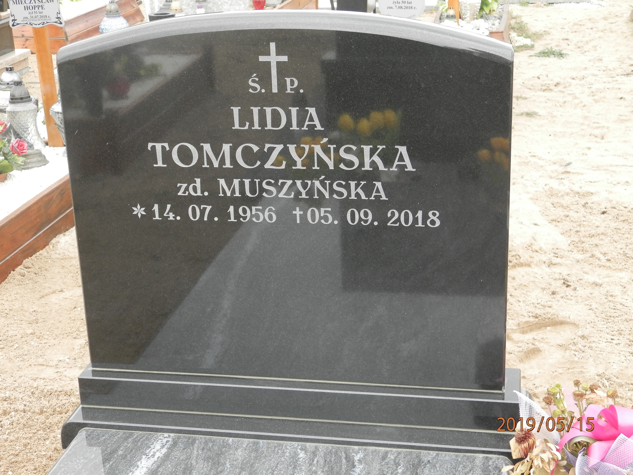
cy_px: 238
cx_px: 316
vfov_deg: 26.6
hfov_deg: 34.9
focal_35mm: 55
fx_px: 1006
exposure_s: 1/125
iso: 125
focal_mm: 9.9
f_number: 3.8
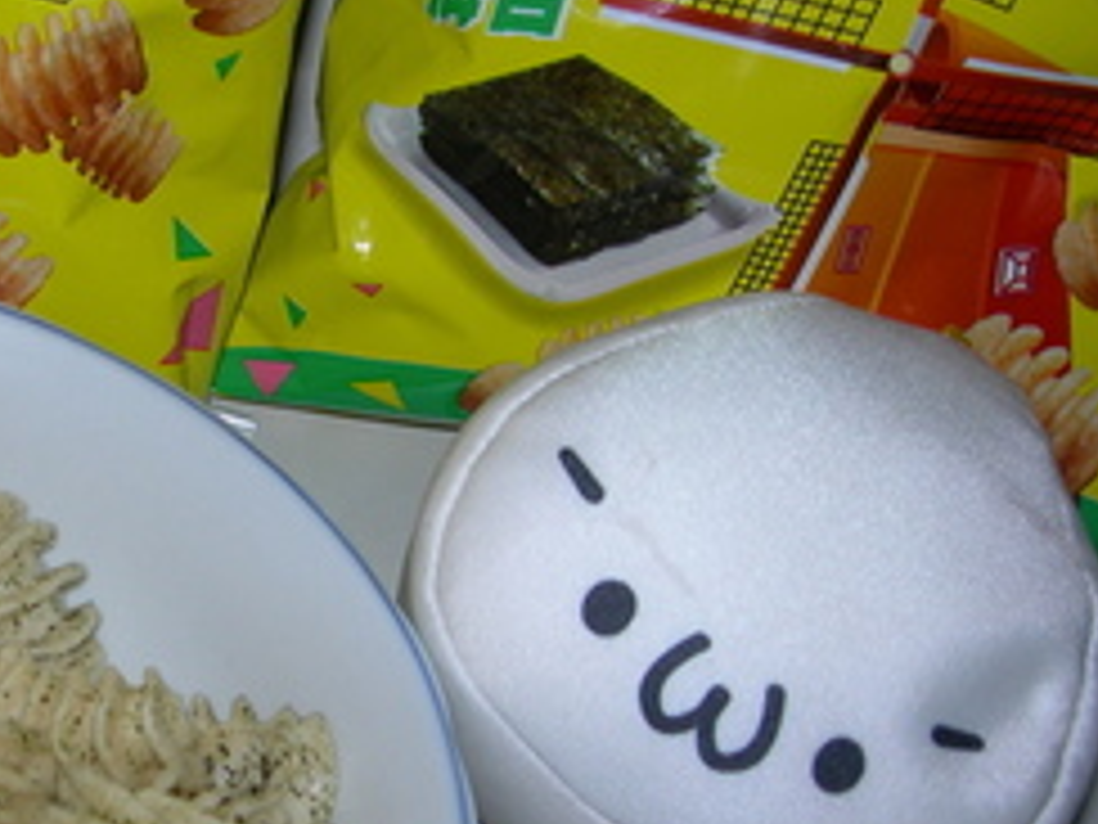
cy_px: 439
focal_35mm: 78
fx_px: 2474
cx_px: 72
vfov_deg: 18.9
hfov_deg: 24.2
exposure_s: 1/60.1
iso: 50
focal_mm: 7.8
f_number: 2.8
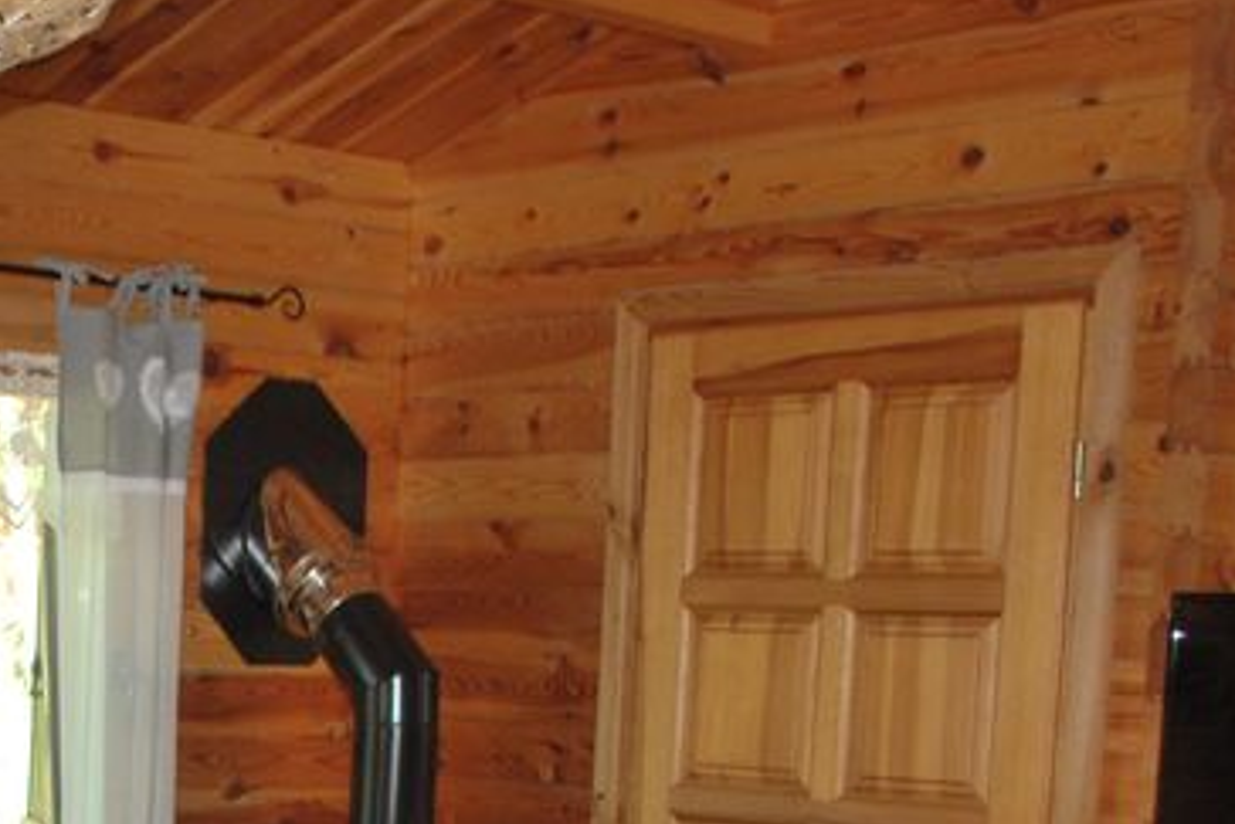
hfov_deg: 25.2
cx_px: -31
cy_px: 1070
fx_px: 2608
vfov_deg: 16.9
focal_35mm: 76
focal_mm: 18
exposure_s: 1/60
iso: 200
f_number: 3.5
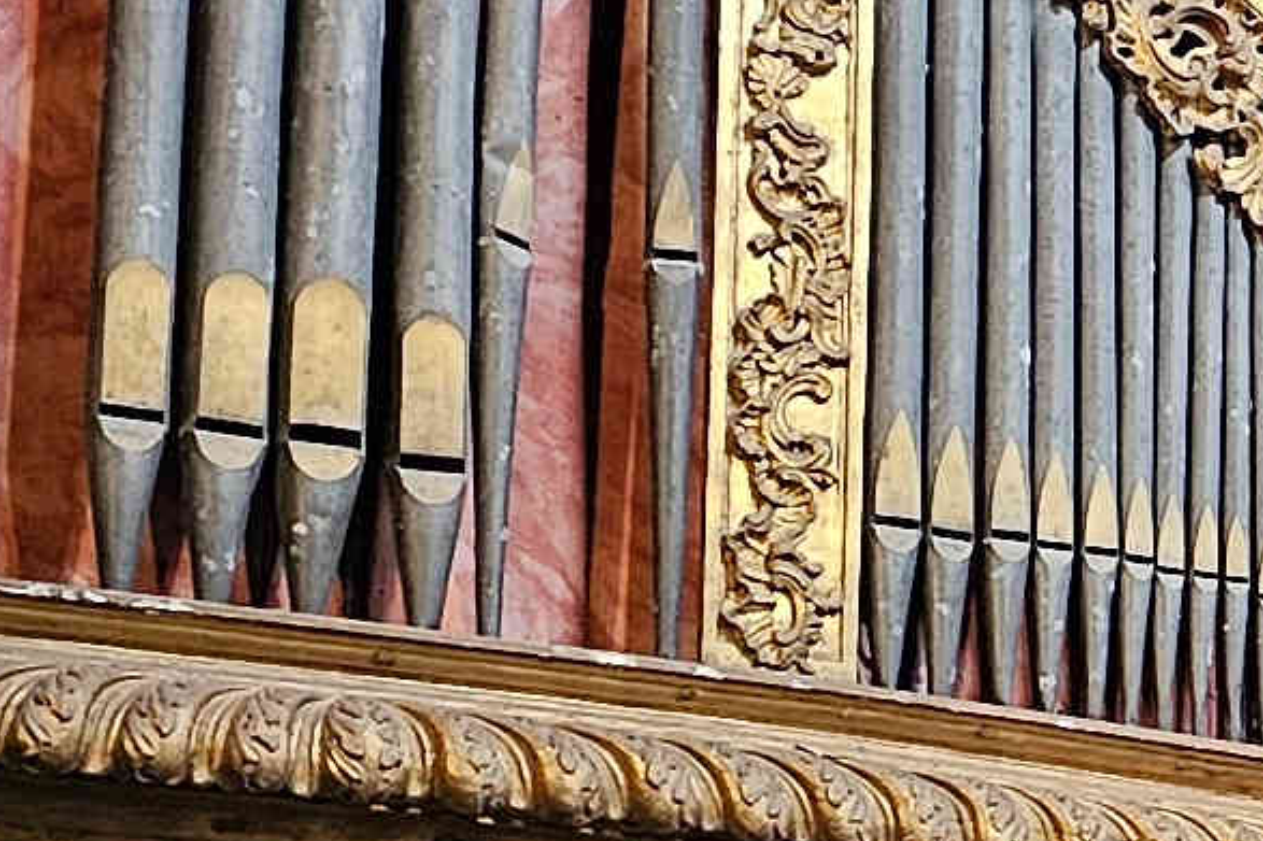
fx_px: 5717
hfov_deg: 11.5
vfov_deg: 8.3
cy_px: 968
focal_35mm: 163
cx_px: 2431
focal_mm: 6.3
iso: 800
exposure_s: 1/60
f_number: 1.7
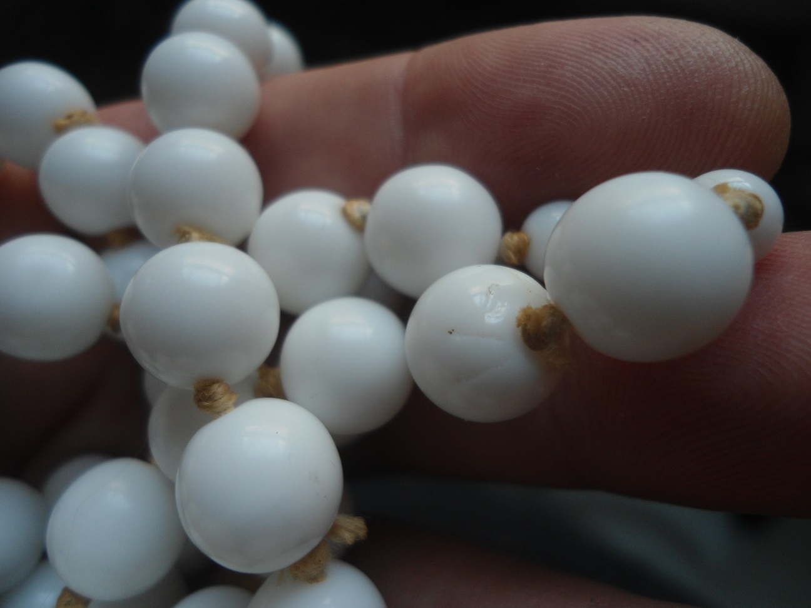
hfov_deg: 67.3
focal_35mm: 26
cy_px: 304
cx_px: 406
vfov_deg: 53.1
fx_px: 609
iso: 80
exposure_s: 1/60
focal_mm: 4.7
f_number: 2.8
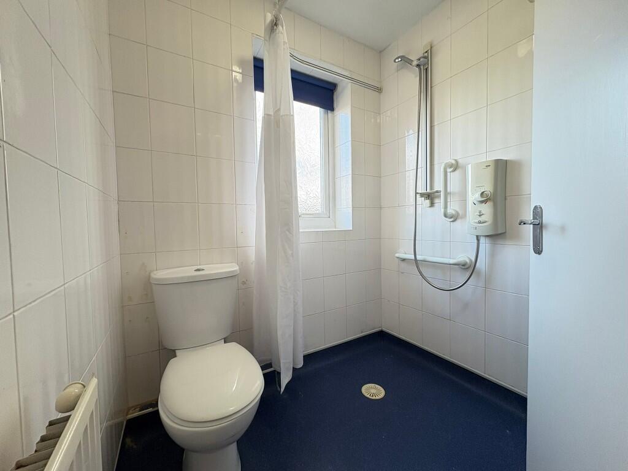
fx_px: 254
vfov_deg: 85.7
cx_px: 314
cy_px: 236
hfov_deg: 102.1
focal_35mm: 14
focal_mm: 2.22
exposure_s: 1/100
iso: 125
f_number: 2.2
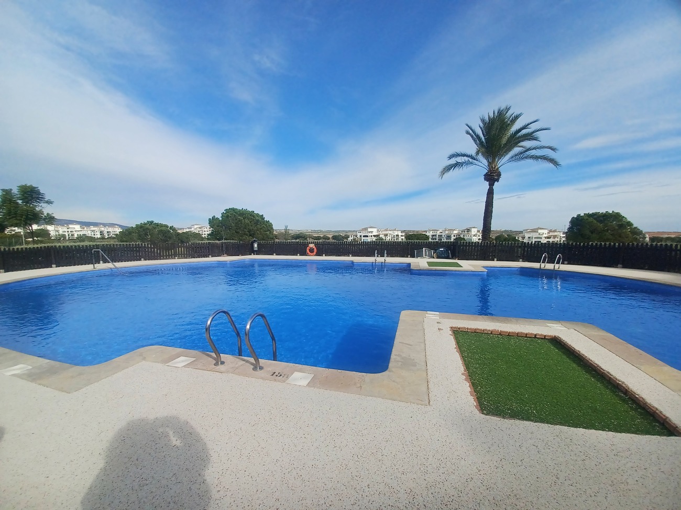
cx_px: 340
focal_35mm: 13
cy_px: 255
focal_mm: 1.42
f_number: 2.2
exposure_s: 1/1513
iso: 40
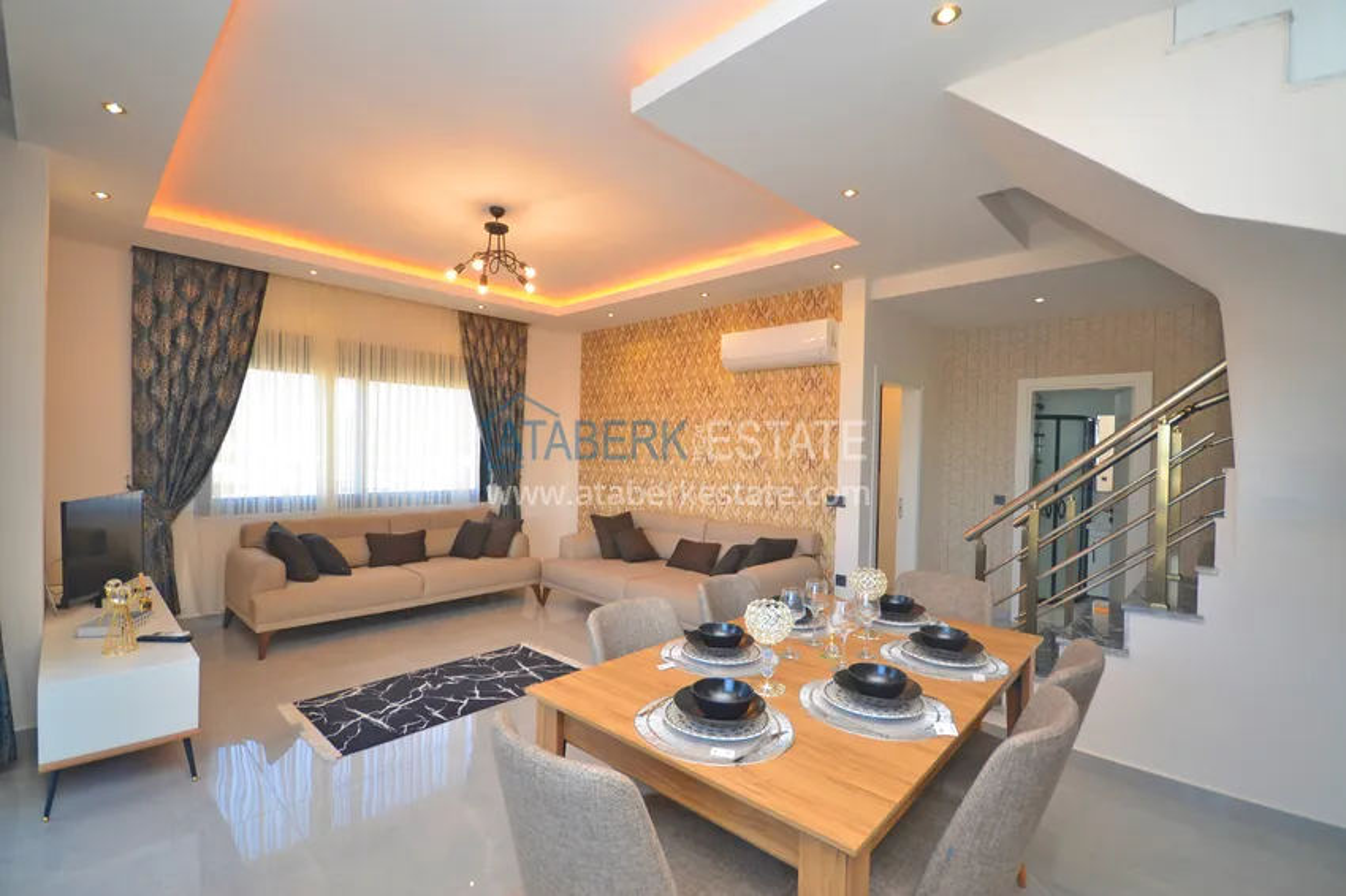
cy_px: 448
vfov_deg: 77.3
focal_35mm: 15
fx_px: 561
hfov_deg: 100.4
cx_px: 673
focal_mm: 10
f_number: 4.5
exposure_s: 1/80
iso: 200
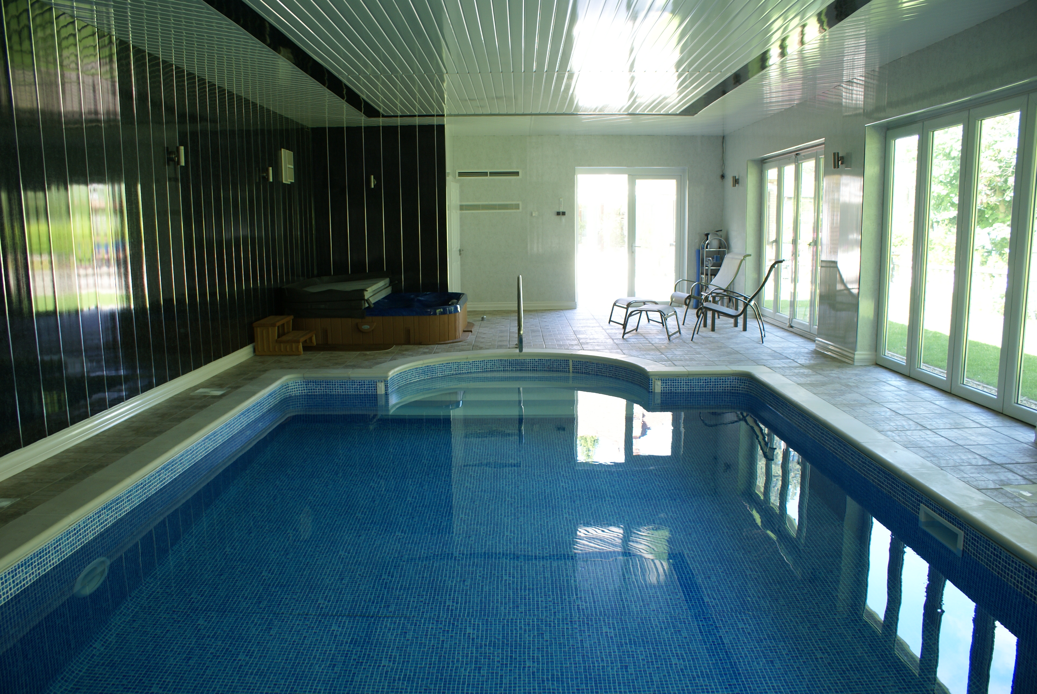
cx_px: 518
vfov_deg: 48.0
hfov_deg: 67.3
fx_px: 779
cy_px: 347
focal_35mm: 27
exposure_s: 1/30
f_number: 3.5
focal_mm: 18
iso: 100
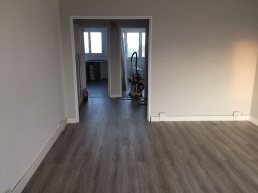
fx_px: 216
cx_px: 129
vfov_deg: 48.2
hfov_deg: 61.7
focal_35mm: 29
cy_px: 96
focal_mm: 4.15
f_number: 2.2
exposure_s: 1/33
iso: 100
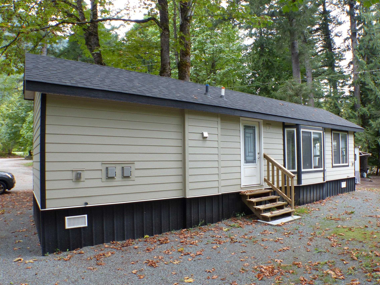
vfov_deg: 49.7
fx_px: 307
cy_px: 154
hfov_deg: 63.4
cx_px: 206
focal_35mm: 28
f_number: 2.8
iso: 100
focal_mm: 4.5
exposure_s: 1/60
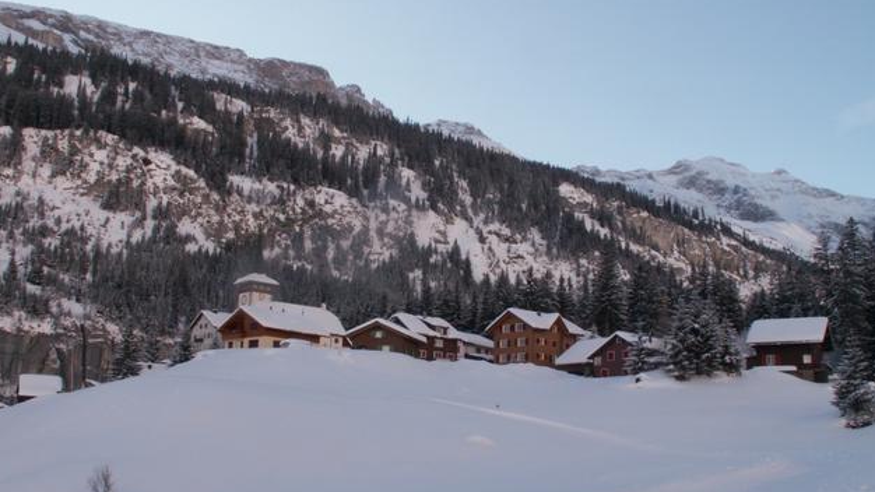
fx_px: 905
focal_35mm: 39
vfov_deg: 30.4
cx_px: 436
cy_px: 238
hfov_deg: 51.6
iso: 50
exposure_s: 1/125
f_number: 8
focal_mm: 5.86
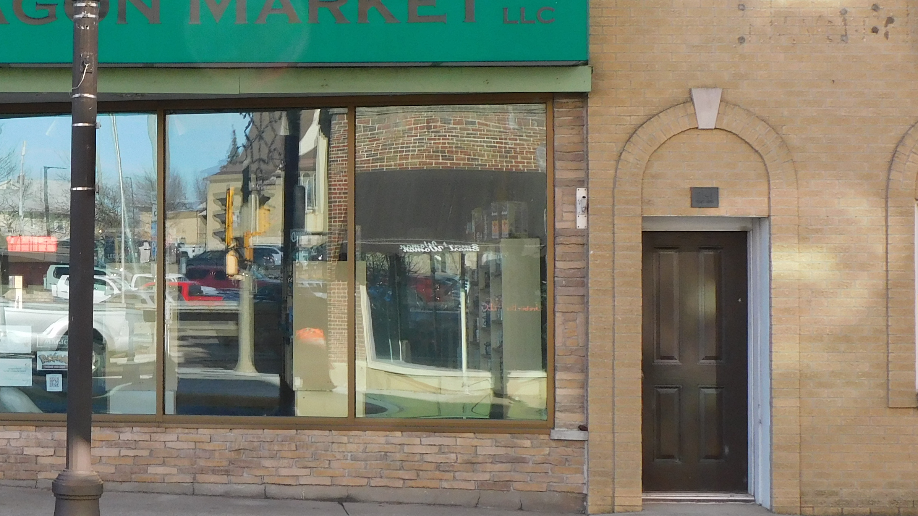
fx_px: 2288
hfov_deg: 22.1
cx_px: 89
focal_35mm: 94
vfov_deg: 12.9
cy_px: 239
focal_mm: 8.1
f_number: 4
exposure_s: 1/200
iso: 125
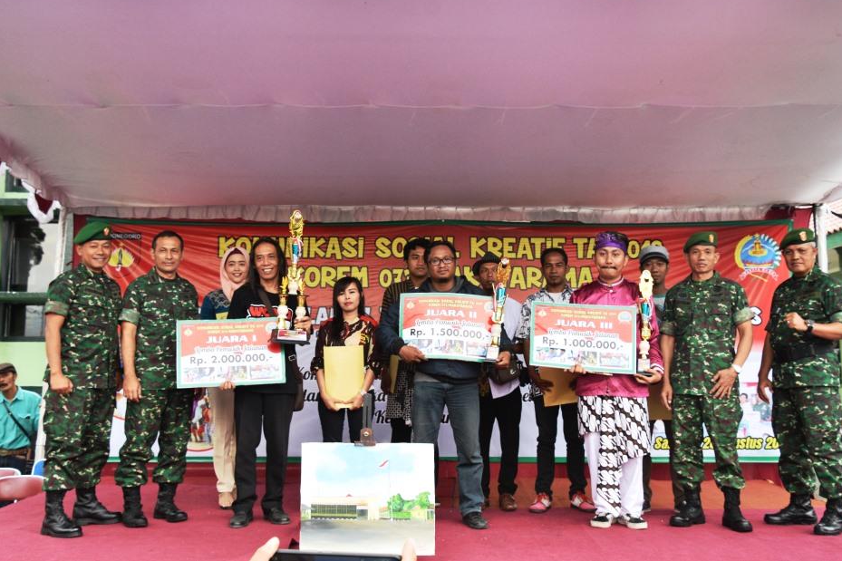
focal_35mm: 43
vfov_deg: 31.2
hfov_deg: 45.4
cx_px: 448
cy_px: 253
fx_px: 1005
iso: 800
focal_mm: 26
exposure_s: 1/200
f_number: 7.1
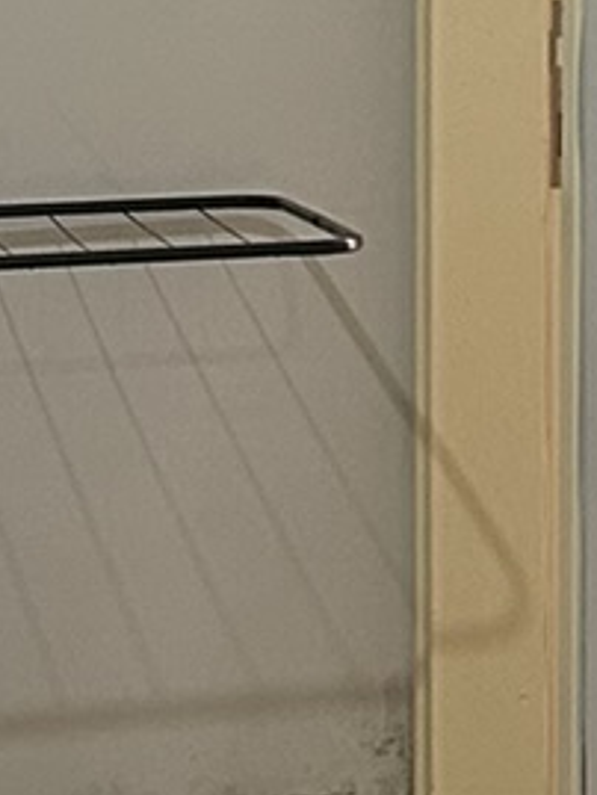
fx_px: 4549
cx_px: -260
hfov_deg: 7.4
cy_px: -198
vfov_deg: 9.8
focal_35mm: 198
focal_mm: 5.7
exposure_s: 1/50
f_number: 1.5
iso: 160
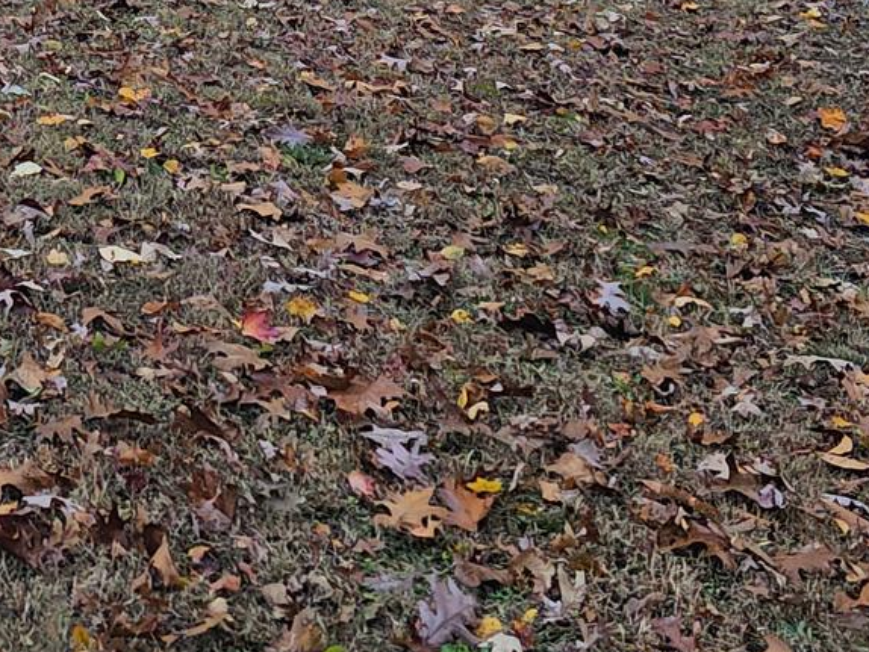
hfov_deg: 21.6
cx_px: -250
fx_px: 2059
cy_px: -424
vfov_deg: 16.0
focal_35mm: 82
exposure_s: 1/60
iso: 16
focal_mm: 6.3
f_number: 1.7
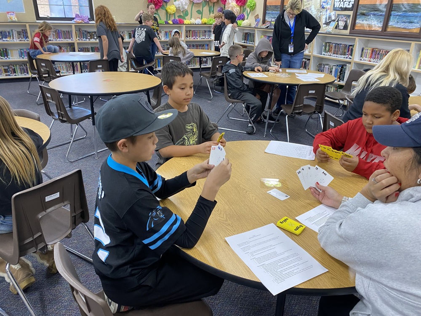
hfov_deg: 67.3
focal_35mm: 26
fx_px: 316
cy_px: 158
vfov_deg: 53.1
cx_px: 210
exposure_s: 1/60
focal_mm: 4.25
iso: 125
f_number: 1.8
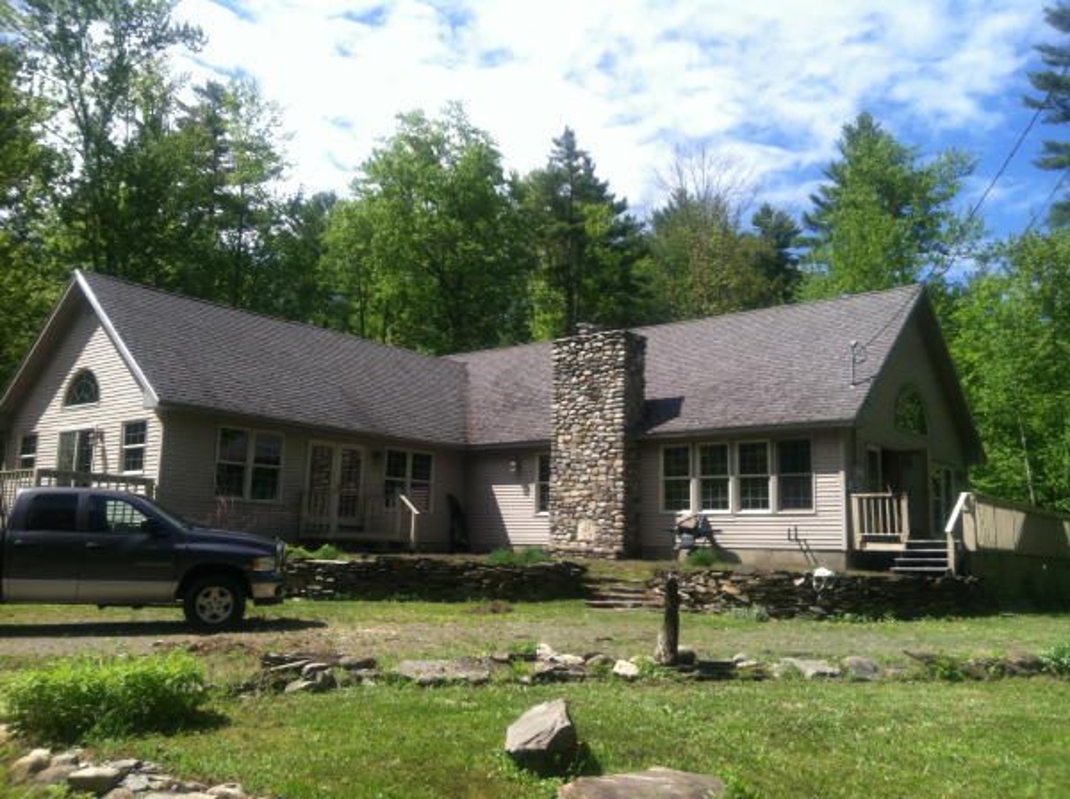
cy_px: 400
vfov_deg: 40.6
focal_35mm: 35
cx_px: 535
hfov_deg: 52.7
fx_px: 1080
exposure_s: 1/744
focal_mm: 3.85
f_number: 2.8
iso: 80
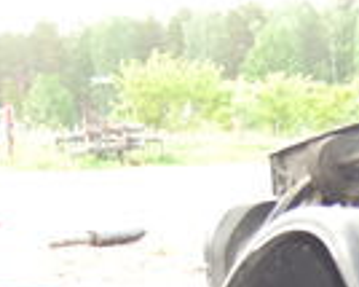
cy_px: 502
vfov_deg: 9.9
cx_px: 445
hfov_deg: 12.7
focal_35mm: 148
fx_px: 1571
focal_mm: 22
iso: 400
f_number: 3.8
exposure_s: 1/60
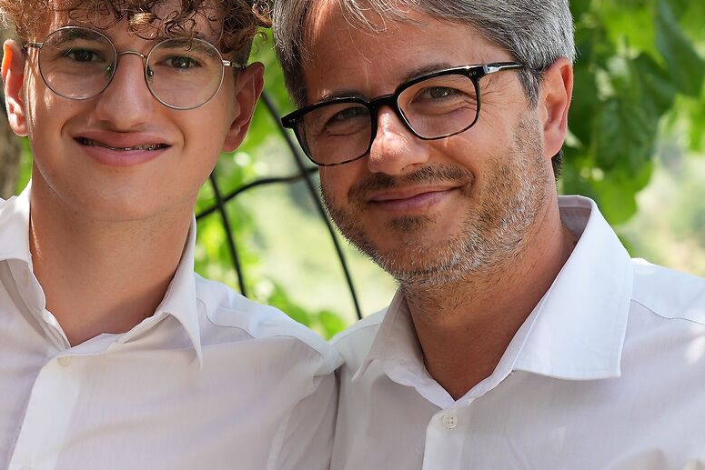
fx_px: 3153
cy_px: 278
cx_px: 57
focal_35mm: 161
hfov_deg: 12.6
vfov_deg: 8.5
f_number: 4
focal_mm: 52
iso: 100
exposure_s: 1/125
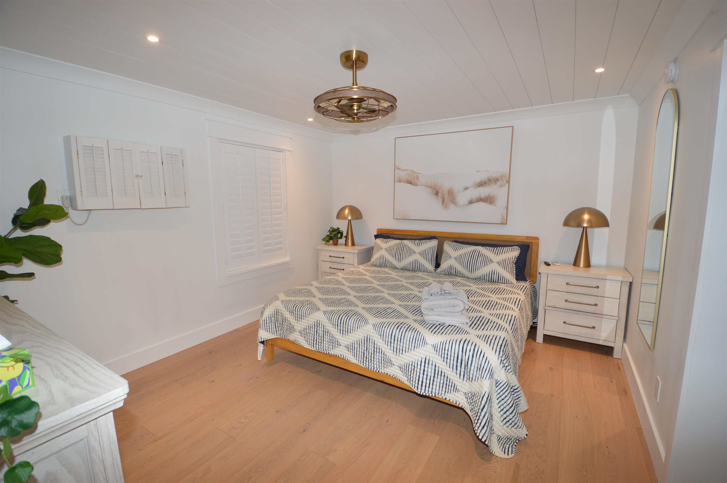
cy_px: 242
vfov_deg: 77.2
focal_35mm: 15
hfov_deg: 100.4
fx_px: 303
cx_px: 364
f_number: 3.5
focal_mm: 10
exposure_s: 1/60
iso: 450
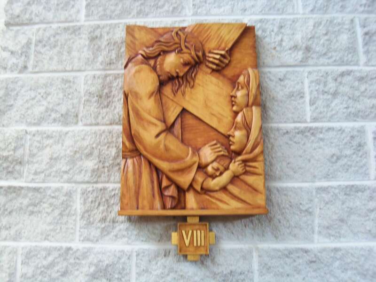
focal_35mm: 38
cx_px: 188
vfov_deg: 37.7
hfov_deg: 49.0
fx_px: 413
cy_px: 141
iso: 400
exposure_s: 1/15
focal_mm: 6.8
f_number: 4.3
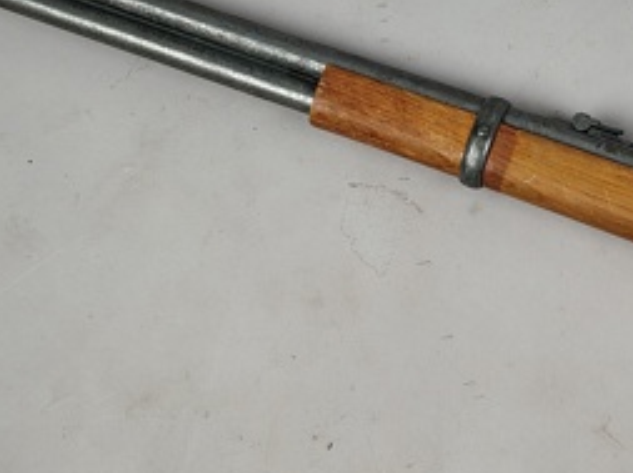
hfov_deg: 24.0
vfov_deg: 19.3
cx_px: 701
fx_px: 1388
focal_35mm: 76
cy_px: 320
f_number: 1.8
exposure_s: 1/100
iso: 118
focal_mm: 5.56
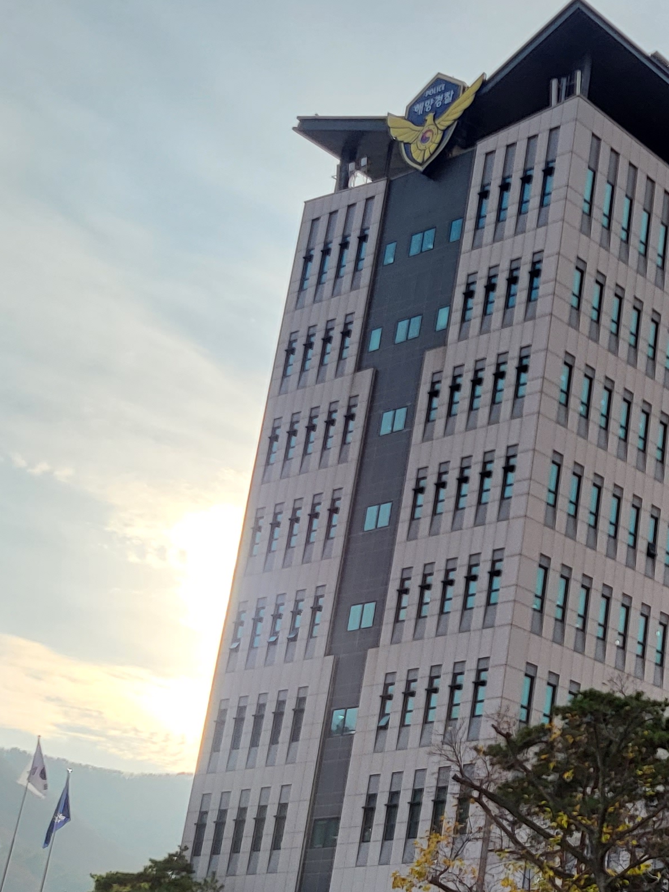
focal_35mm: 66
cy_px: 509
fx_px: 1701
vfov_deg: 29.4
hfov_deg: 21.2
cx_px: 732
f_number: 1.8
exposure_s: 1/2436
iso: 50
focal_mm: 4.25
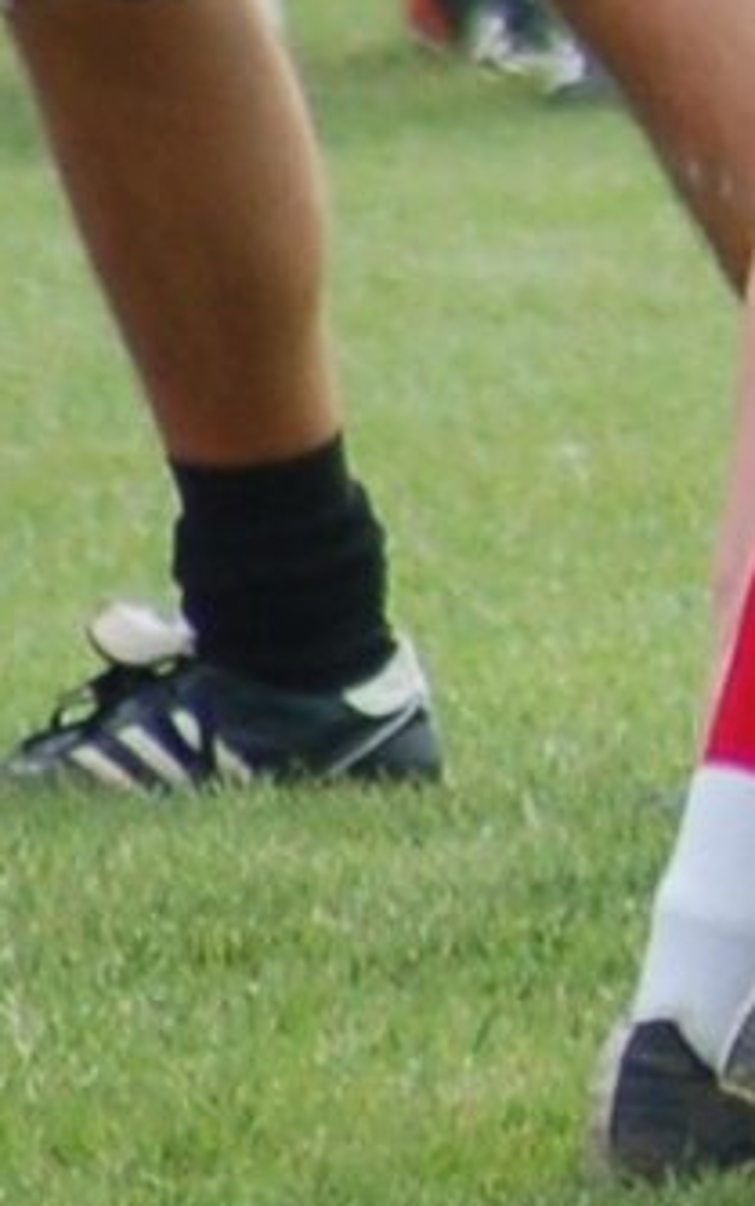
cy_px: -527
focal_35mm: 2210
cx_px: 3121
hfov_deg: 0.6
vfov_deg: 1.0
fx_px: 72695
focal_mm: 220
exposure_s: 1/640
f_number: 5.3
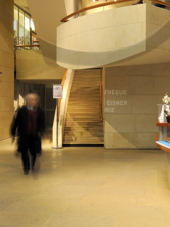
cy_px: -53
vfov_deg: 27.1
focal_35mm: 62
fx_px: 406
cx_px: 92
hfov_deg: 23.6
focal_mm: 24
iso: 400
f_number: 13
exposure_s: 1
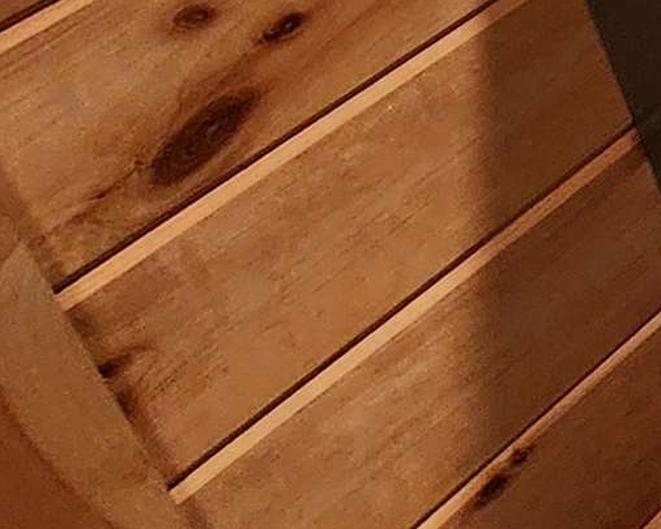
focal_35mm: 77
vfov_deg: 14.4
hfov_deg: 11.5
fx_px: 1507
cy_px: -691
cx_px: 1984
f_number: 2.2
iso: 160
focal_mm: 2.2
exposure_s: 1/60
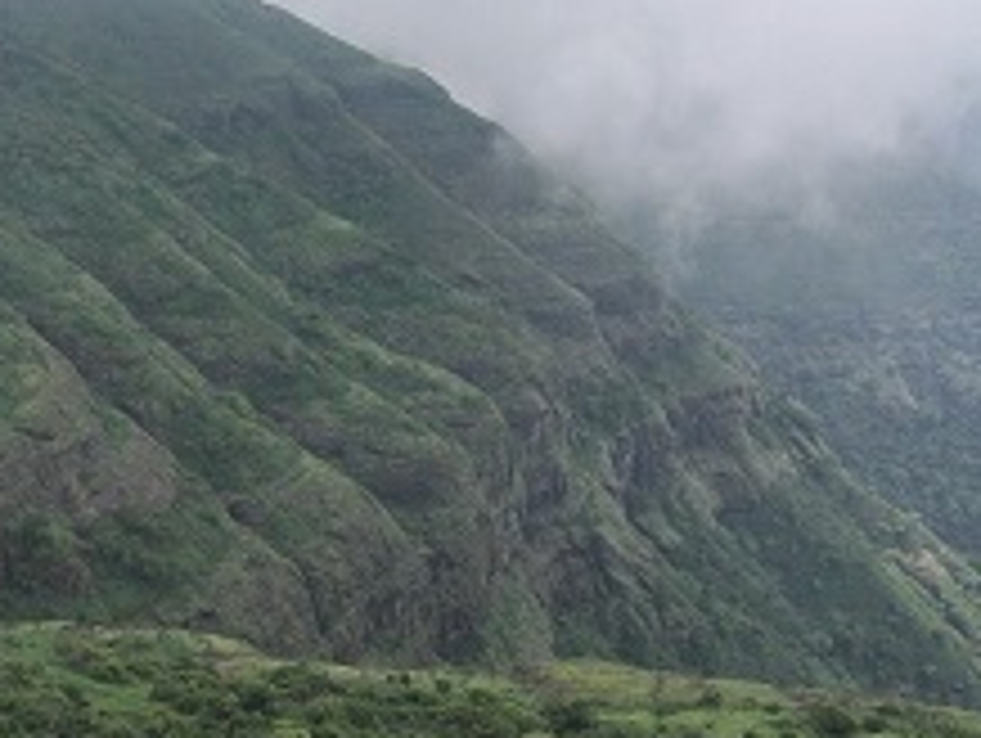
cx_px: 108
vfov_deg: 22.2
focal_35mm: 66
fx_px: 1872
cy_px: 518
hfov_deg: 28.3
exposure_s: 1/400
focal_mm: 6
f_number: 4.8
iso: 80
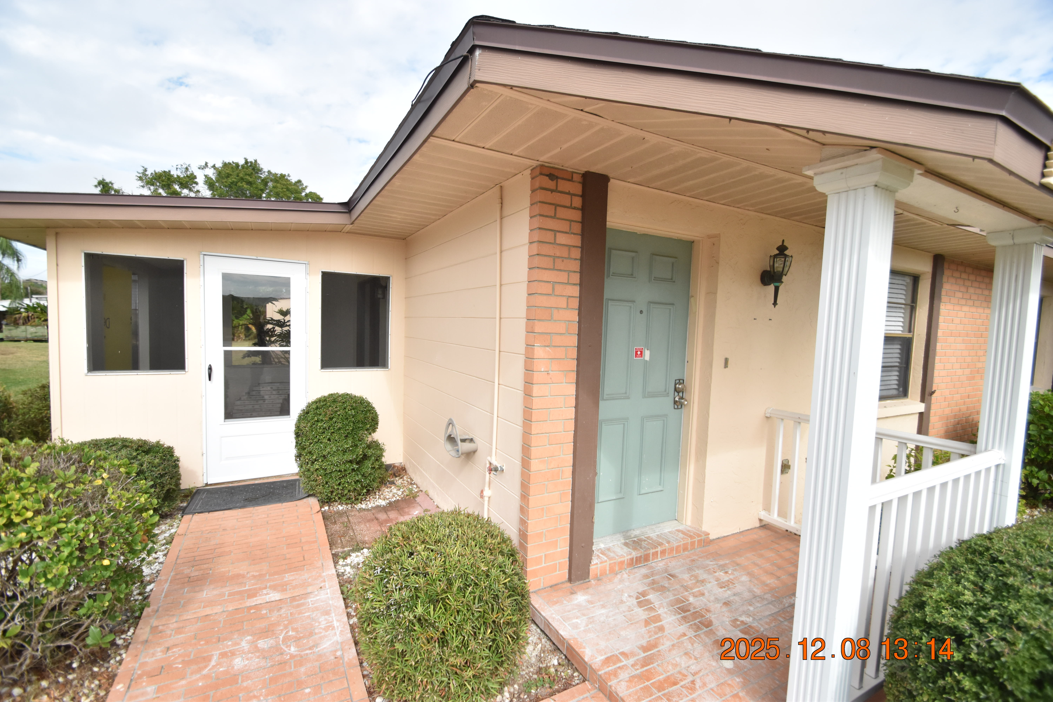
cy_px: 351
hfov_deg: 100.4
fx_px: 439
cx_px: 526
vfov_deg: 77.3
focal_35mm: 15
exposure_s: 1/4000
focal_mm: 10
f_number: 3.5
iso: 800
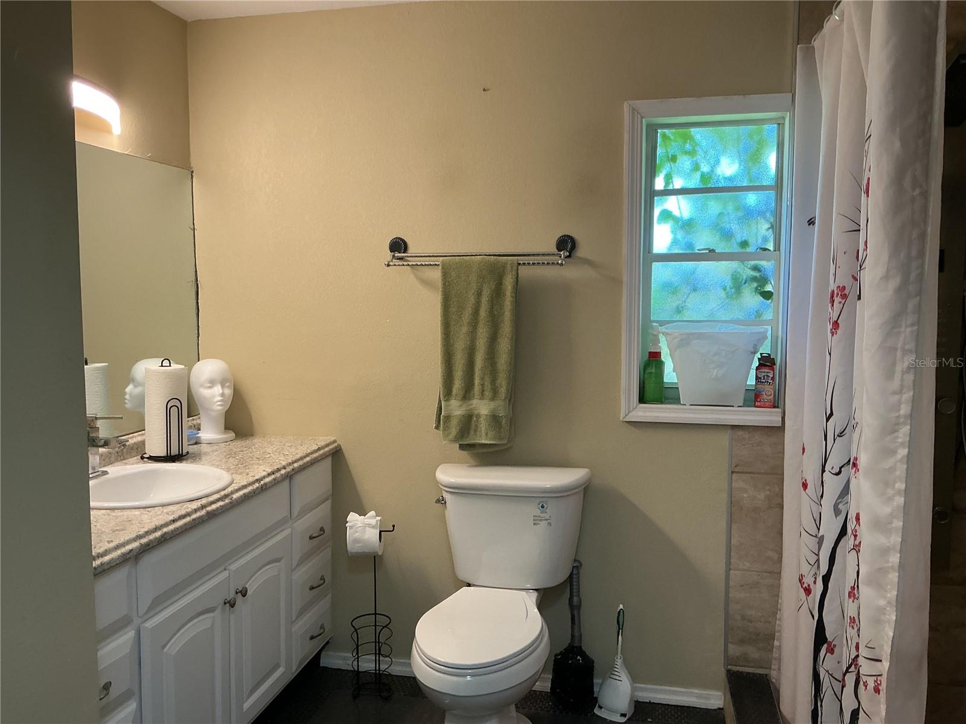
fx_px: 809
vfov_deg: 48.2
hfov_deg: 61.7
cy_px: 362
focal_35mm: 29
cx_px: 483
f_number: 1.8
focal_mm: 3
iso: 100
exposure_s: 1/60
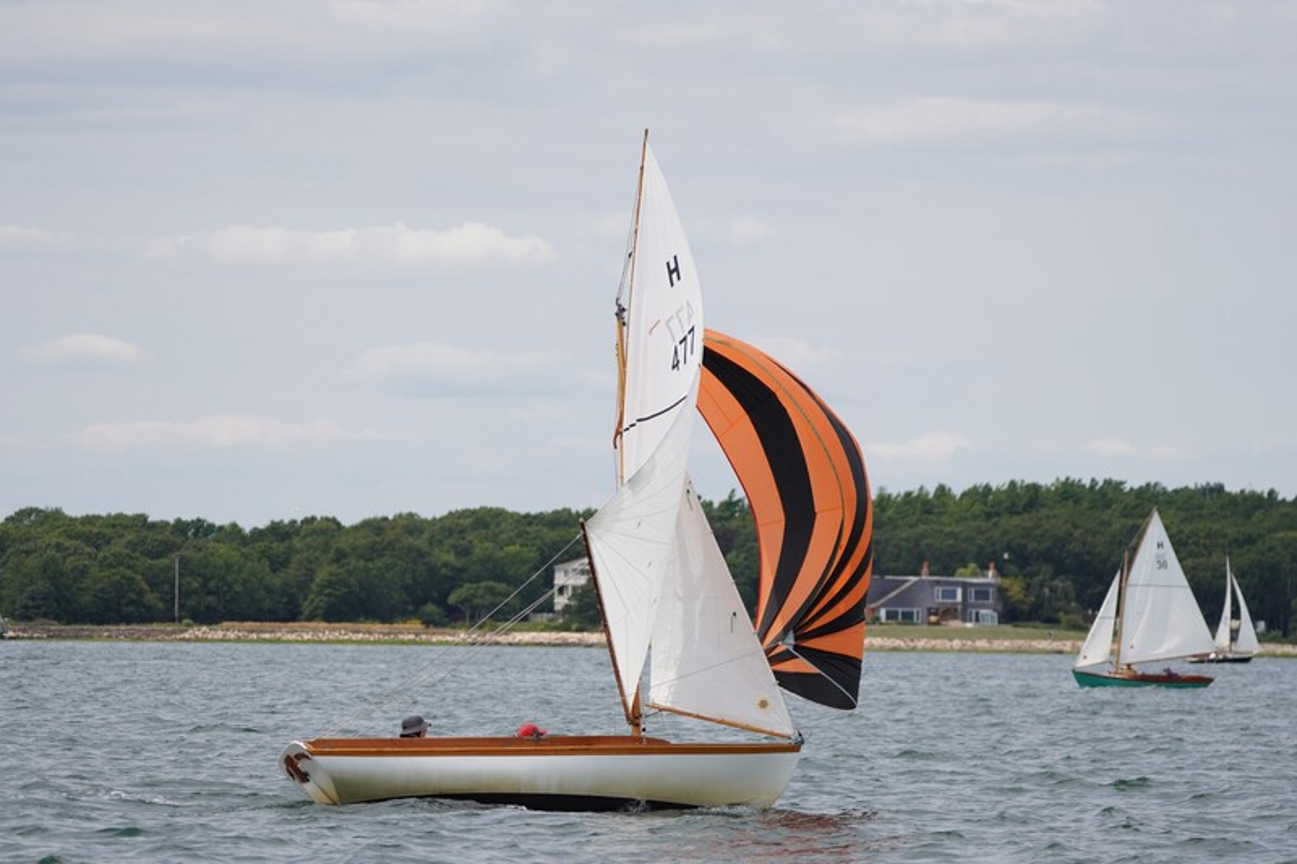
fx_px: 8914
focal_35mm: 248
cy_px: 432
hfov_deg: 8.3
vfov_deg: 5.5
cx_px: 648
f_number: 5
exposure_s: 1/1250
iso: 160
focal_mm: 165
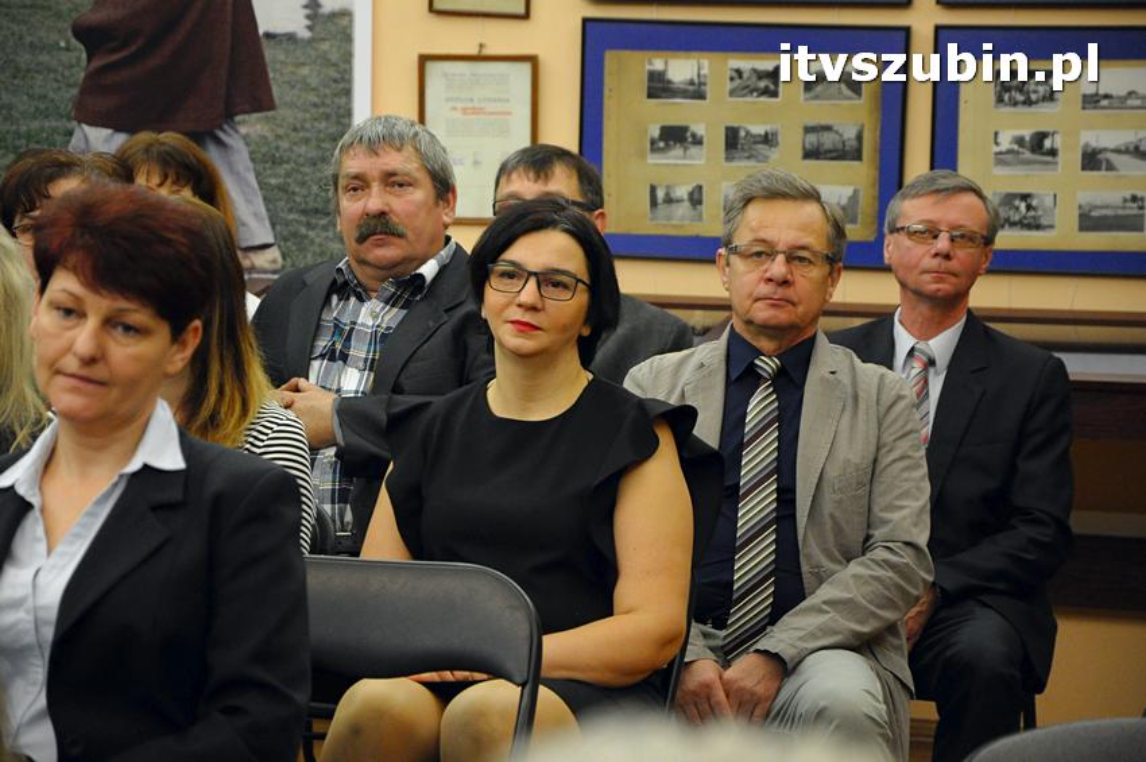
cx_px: 573
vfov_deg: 8.7
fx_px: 5009
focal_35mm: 158
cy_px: 381
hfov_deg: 13.1
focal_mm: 105
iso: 2500
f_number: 5.6
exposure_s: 1/80
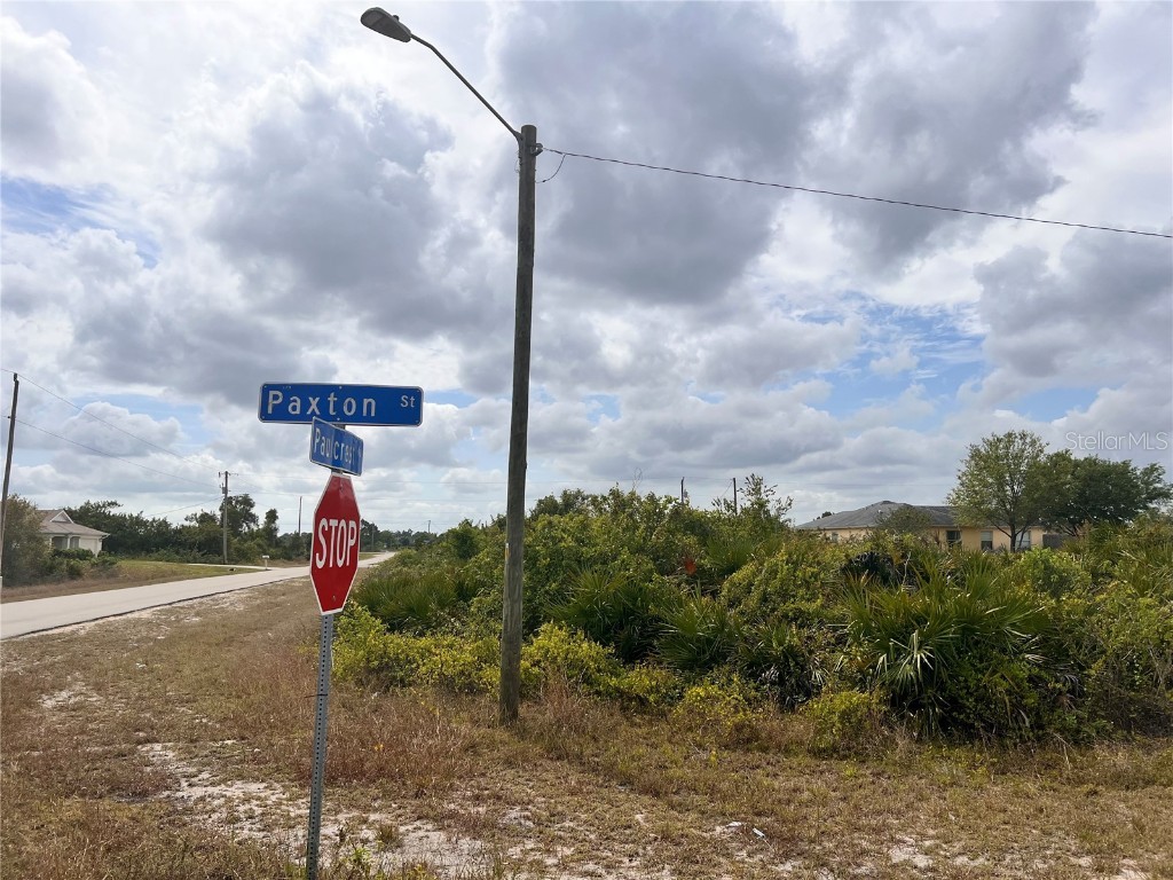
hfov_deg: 67.3
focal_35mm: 26
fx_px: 881
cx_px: 586
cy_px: 440
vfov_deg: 53.1
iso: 50
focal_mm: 5.7
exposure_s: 1/9434
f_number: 1.5
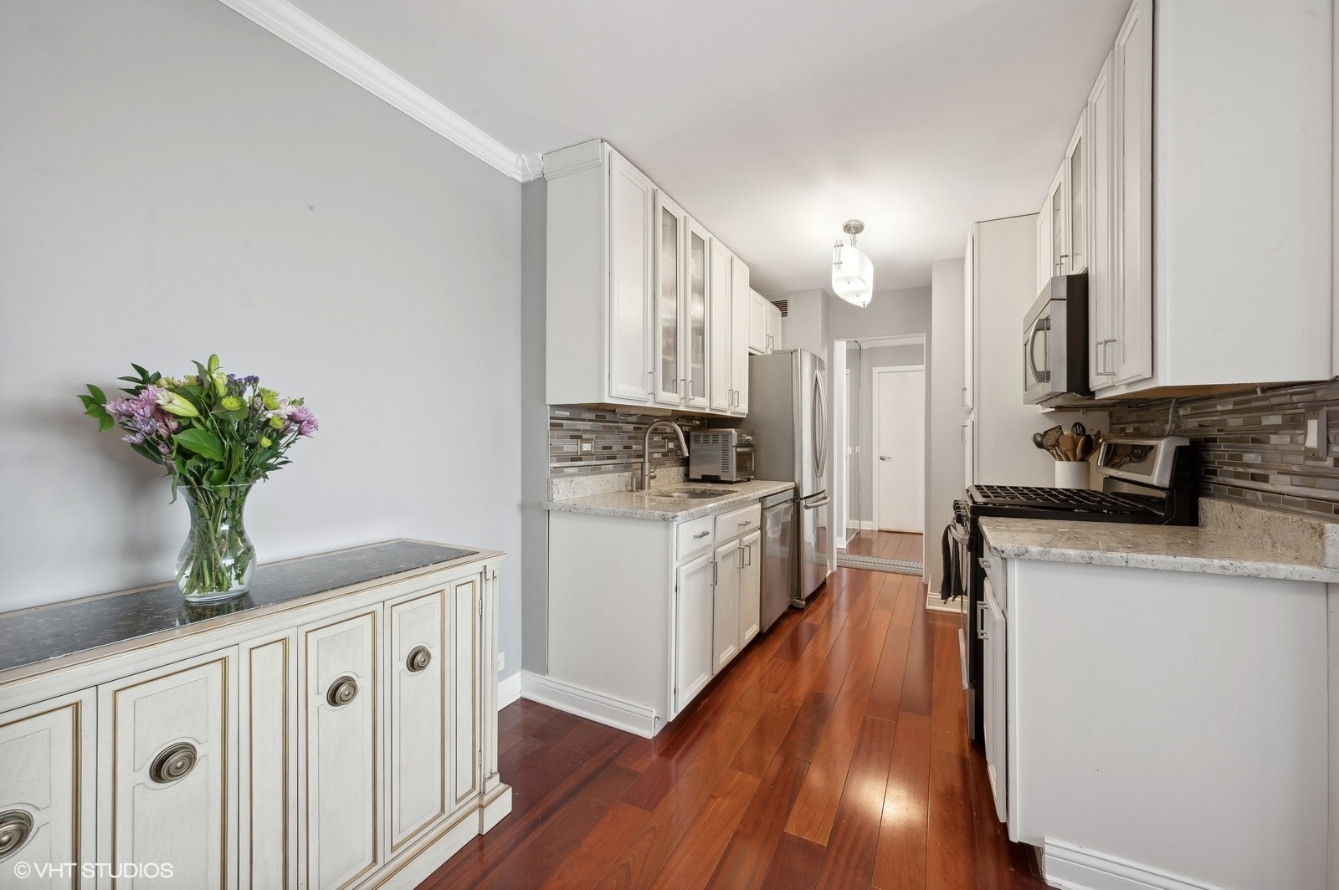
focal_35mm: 14
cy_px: 445
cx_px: 670
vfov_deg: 81.1
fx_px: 520
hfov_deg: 104.3
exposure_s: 1/8
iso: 100
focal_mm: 14
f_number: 10
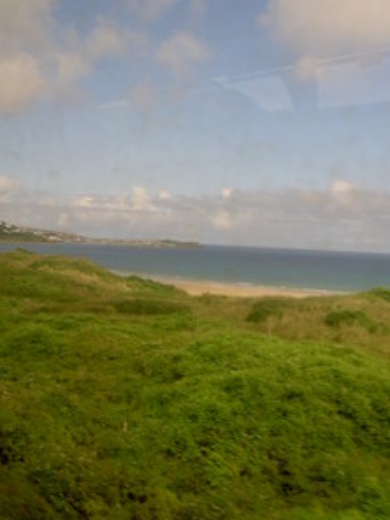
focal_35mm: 46
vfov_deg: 41.2
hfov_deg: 31.3
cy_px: 230
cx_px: 130
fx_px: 691
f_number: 4.7
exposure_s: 1/125
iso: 50
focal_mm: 5.6
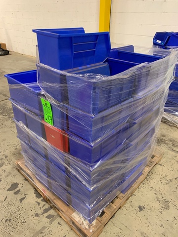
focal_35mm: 26
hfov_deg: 53.1
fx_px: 178
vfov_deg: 67.3
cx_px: 89
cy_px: 118
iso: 320
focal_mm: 4.25
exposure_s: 1/60
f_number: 1.8
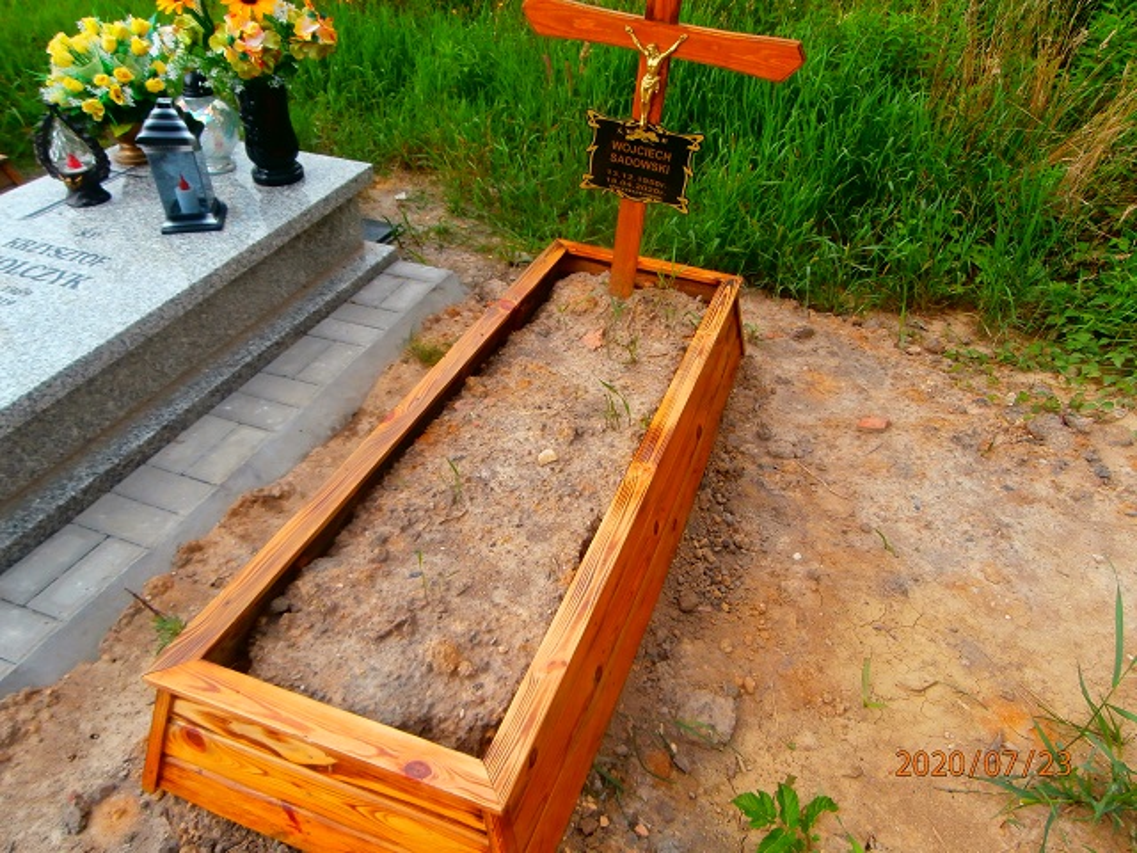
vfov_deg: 56.8
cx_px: 568
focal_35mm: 24
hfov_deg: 71.6
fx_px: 788
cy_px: 426
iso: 100
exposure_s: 1/500
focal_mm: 4.2
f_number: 3
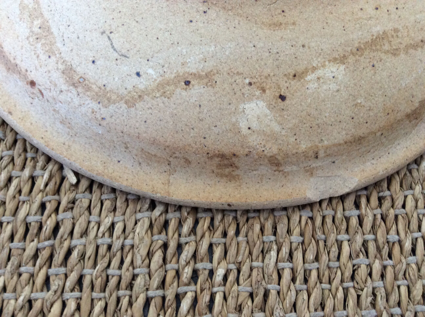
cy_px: 158
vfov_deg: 44.1
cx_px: 212
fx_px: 392
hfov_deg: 56.9
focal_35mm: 32
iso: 160
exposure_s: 1/25
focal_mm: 3.3
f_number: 2.4
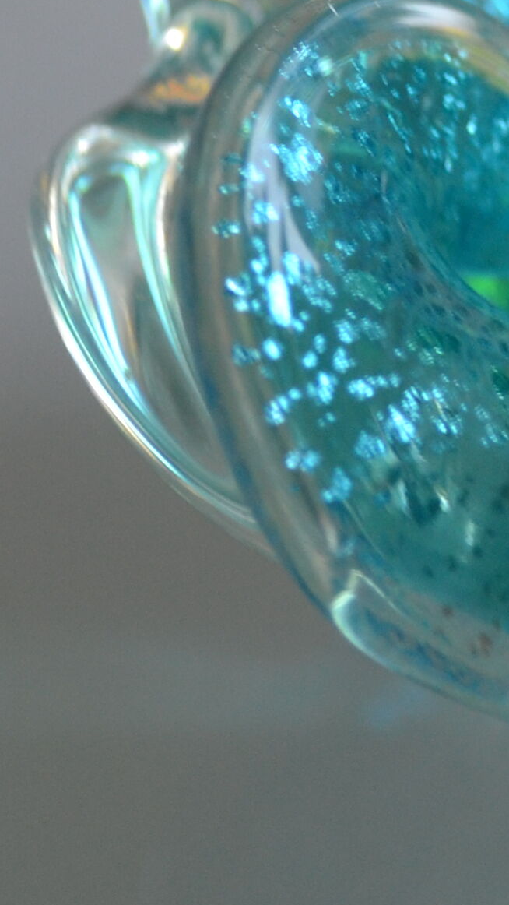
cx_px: 1357
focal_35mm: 218
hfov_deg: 5.3
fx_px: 5230
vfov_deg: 9.8
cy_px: 100
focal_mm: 35
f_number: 5
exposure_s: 1/50
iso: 400
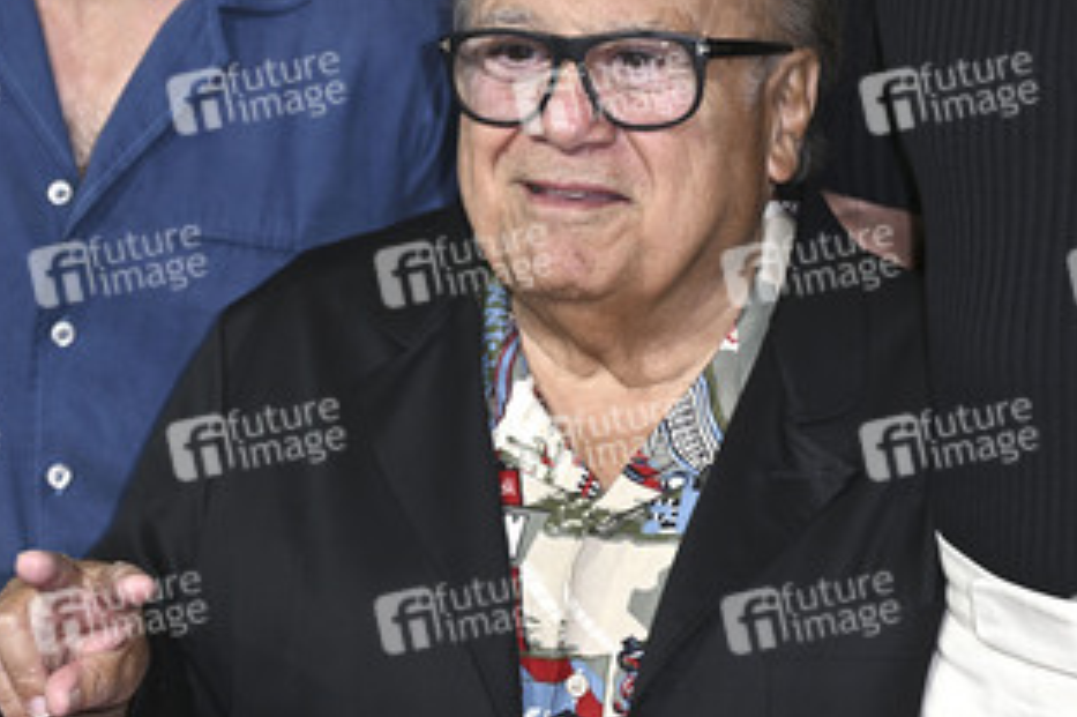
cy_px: 353
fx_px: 4246
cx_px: 511
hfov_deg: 14.5
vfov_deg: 9.7
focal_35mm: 142
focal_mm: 98
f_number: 5.6
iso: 1250
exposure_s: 1/200
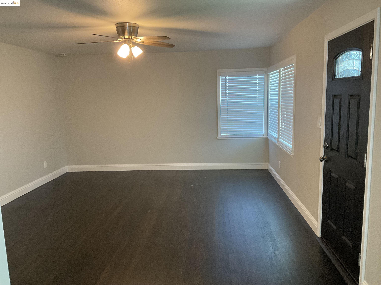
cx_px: 190
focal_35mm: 29
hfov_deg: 61.7
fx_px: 319
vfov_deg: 48.2
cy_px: 142
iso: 160
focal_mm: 3
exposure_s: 1/60
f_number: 1.8
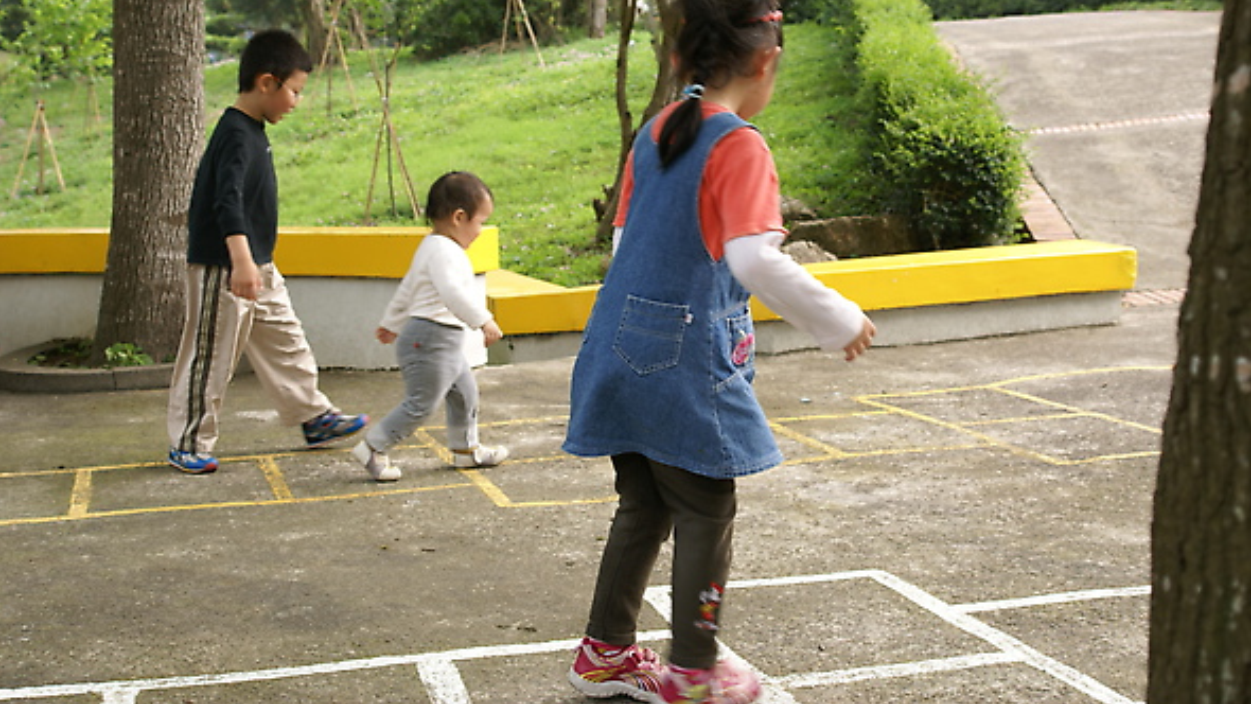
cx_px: 617
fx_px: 1592
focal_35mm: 48
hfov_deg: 42.9
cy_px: 281
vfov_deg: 24.9
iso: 100
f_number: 4.5
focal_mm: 30
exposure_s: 1/100
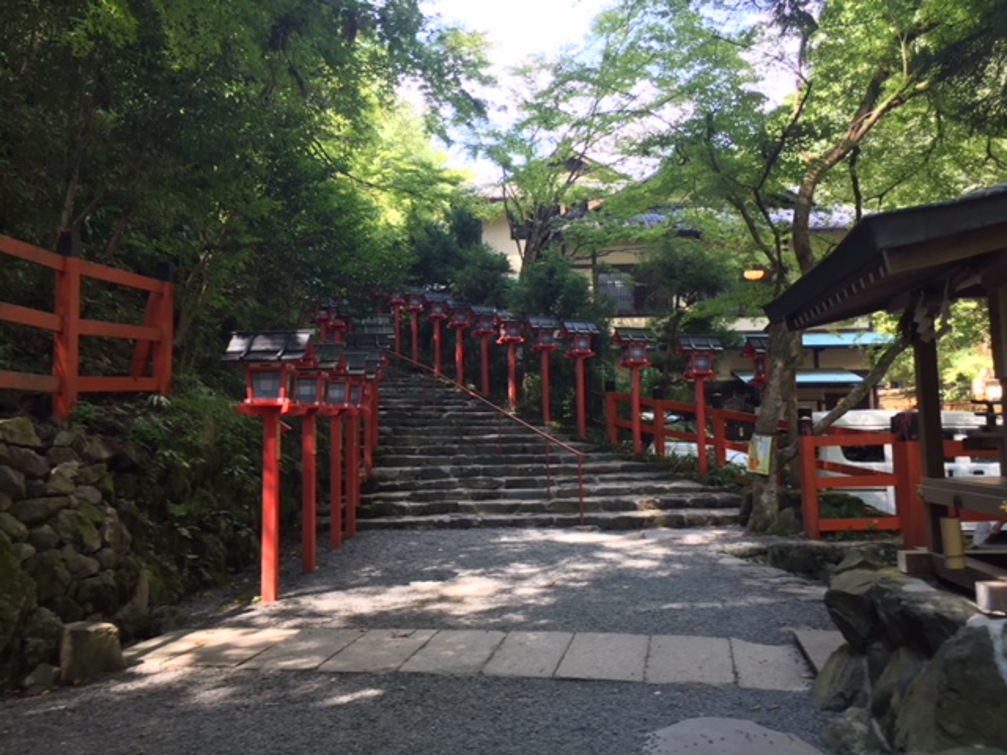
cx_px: 504
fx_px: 844
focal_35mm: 29
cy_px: 378
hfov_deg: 61.7
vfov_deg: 48.2
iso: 32
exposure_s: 1/60
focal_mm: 4.15
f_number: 2.2
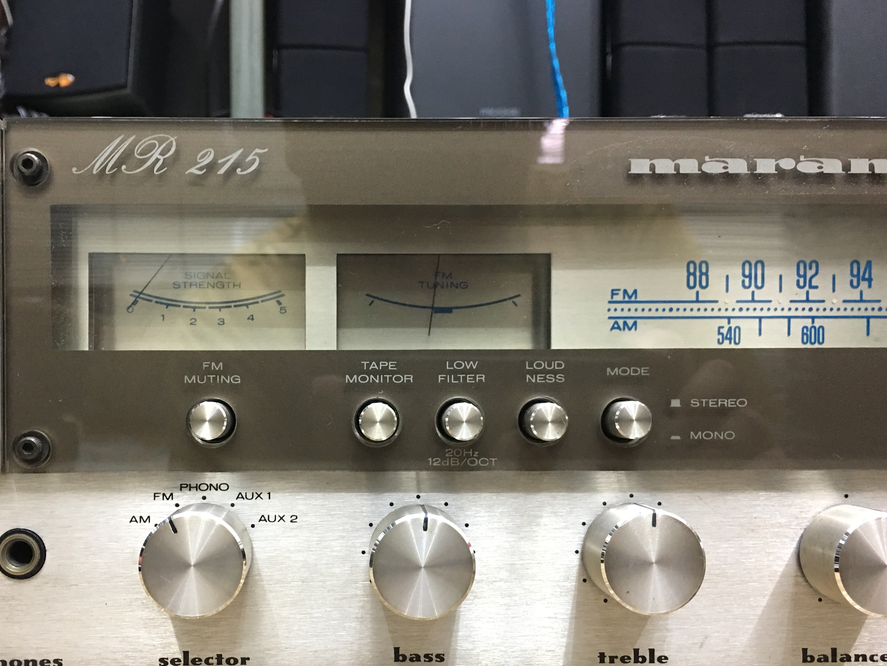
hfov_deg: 51.2
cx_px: 379
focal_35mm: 36
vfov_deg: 39.5
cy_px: 399
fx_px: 922
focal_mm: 4.15
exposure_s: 1/17
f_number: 2.2
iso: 100
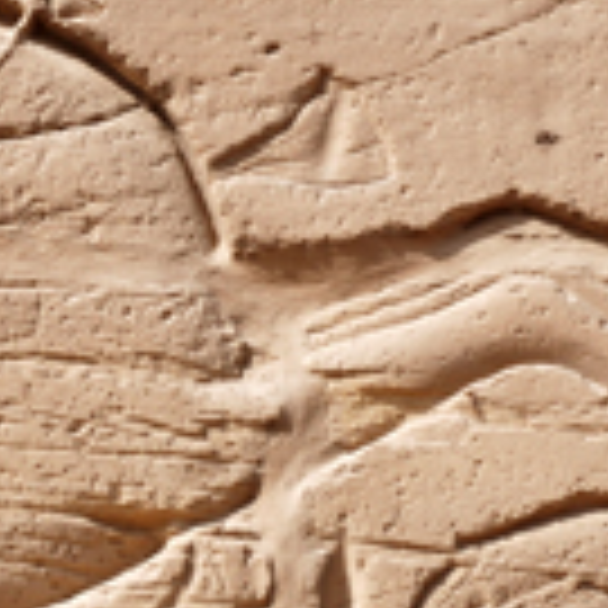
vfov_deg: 9.7
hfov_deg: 9.7
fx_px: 3577
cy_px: 340
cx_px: 59
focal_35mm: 180
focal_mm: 38
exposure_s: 1/250
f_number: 8
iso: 100
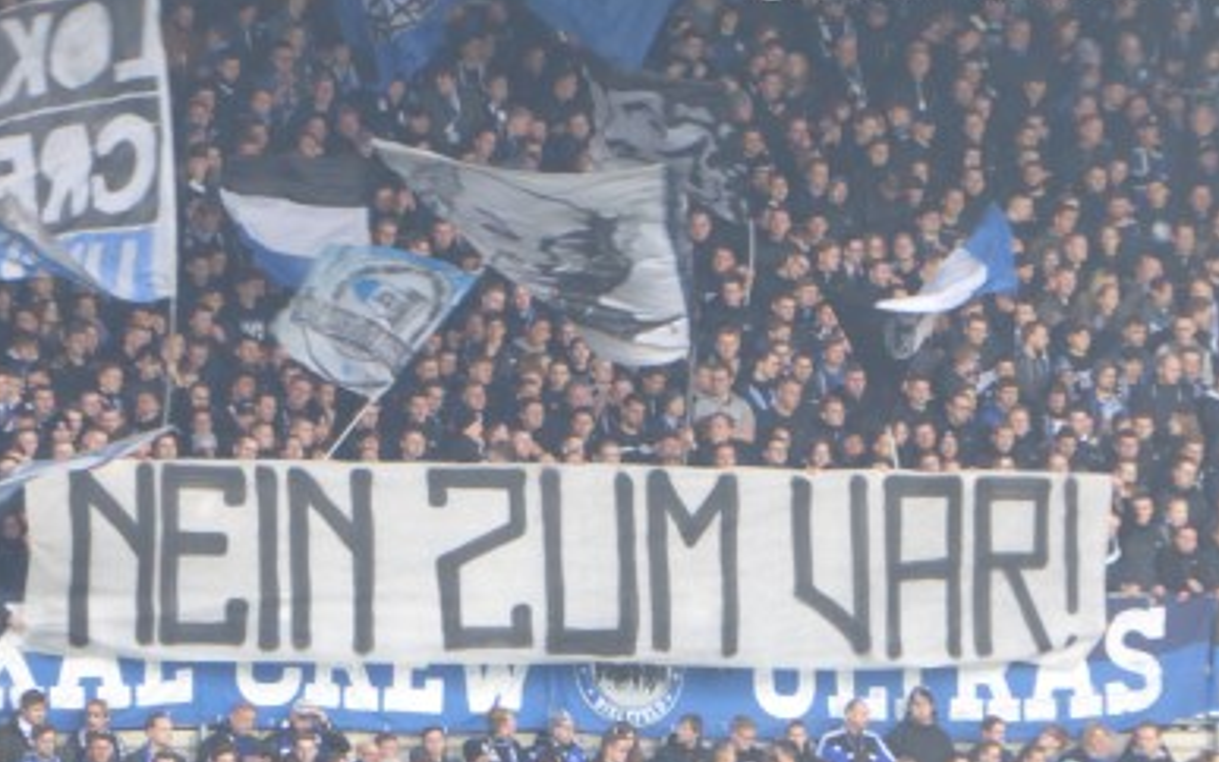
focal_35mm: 531
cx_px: 595
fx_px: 17643
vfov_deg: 2.5
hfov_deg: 4.0
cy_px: 463
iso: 320
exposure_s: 1/100
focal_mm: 77.3
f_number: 6
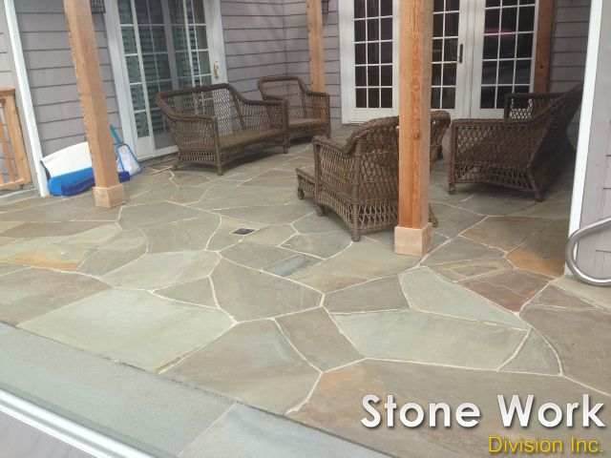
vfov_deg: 42.9
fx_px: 582
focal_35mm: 33
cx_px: 306
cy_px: 229
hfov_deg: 55.4
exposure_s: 1/775
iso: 50
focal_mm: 4.12
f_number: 2.4
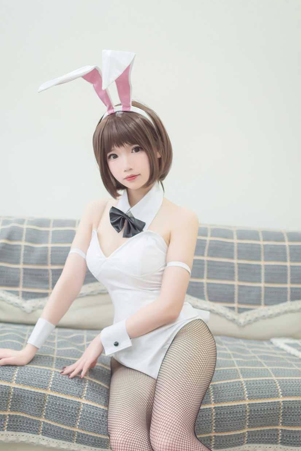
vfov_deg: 38.1
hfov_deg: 26.5
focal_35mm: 51
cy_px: 327
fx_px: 639
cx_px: 131
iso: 640
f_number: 1.8
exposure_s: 1/125
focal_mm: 35
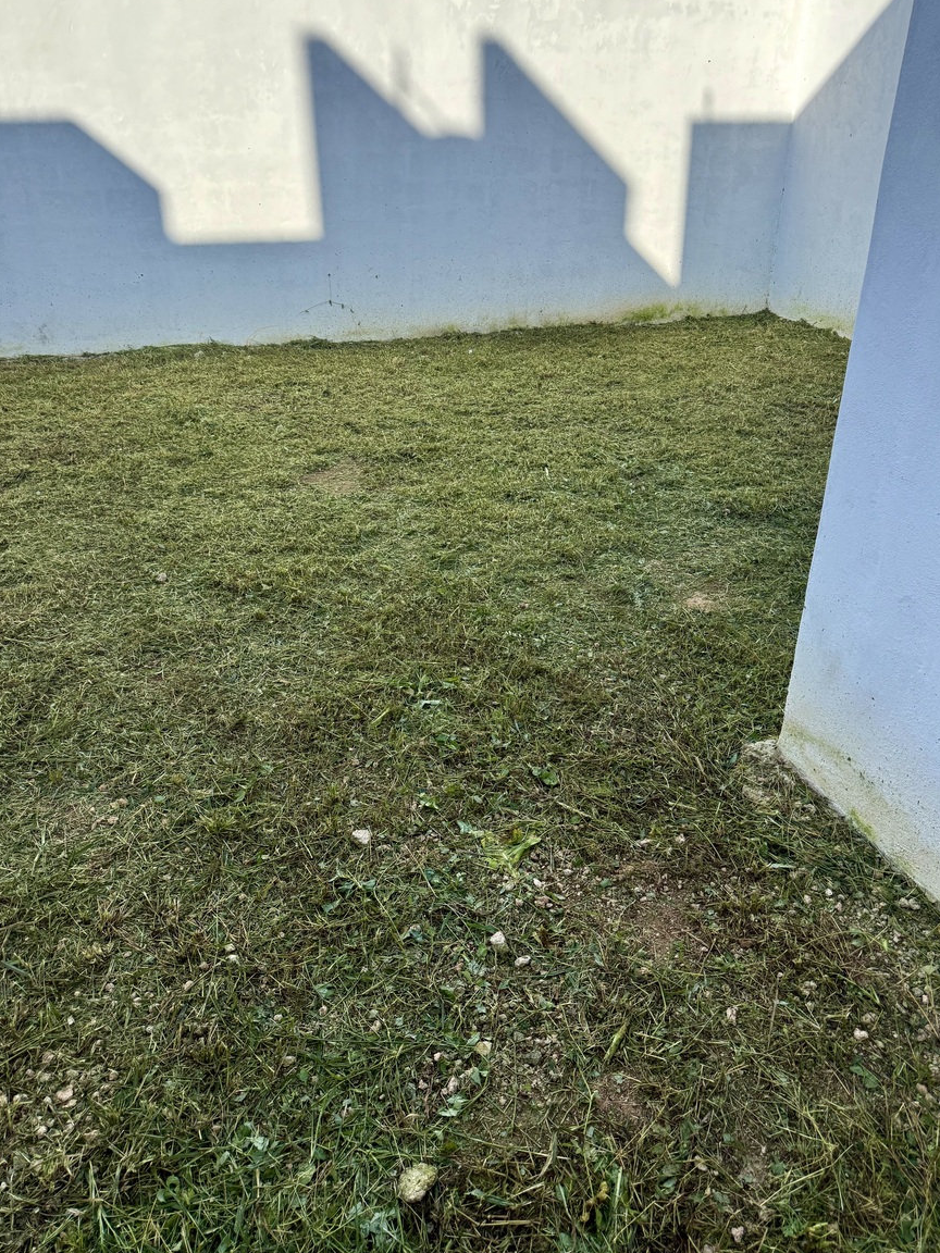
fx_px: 905
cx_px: 468
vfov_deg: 69.4
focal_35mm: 25
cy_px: 604
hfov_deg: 54.9
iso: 100
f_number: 1.78
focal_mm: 6.76
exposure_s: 1/2299
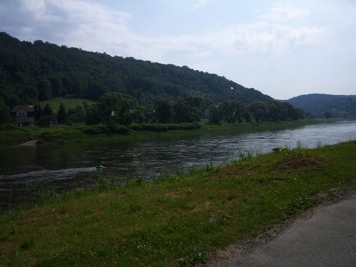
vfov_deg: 37.7
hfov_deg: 49.0
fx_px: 391
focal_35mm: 38
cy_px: 134
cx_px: 178
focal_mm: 6.2
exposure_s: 1/1600
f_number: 4.3
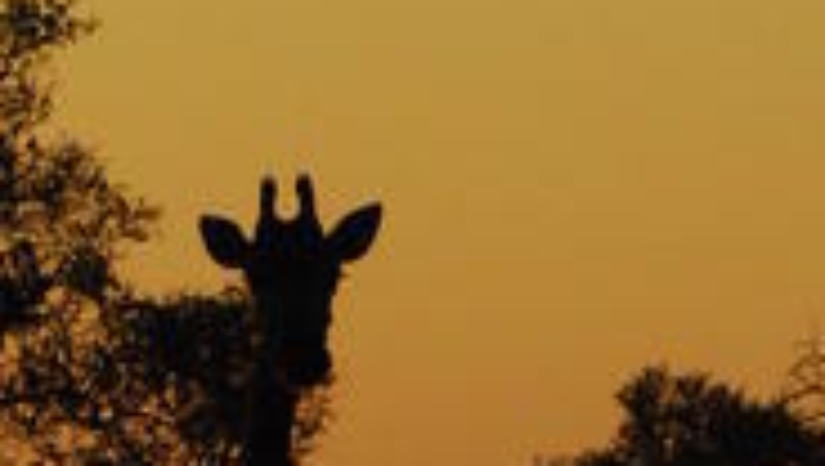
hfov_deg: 2.1
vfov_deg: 1.2
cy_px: 1584
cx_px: 244
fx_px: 22794
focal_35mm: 1041
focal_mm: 125
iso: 800
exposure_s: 1/1000
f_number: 10
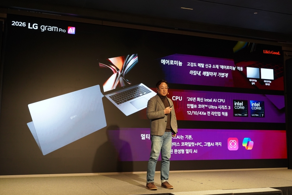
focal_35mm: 39
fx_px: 316
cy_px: 98
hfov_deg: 49.6
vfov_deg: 34.2
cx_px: 146
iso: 2000
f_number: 5
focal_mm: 39
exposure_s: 1/160
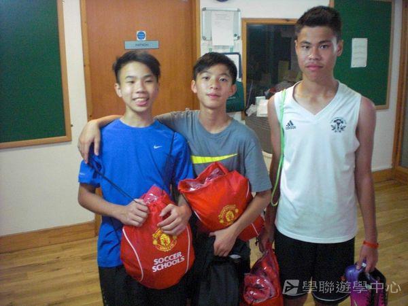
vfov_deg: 37.7
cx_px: 204
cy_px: 153
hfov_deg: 49.0
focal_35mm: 38
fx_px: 448
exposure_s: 1/20
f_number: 3.1
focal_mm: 6.3
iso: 800
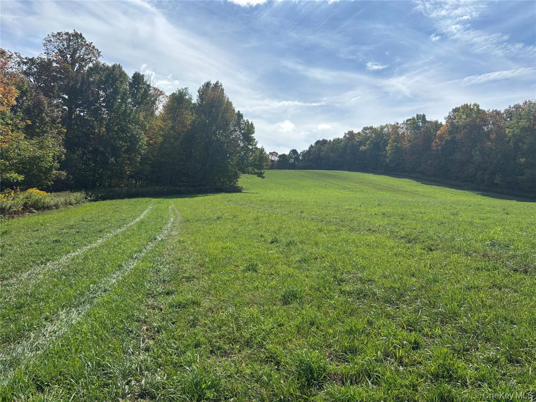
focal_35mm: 26
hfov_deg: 67.3
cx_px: 268
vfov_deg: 53.1
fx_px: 403
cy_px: 201
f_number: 1.6
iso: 50
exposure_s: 1/4630
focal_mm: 5.96
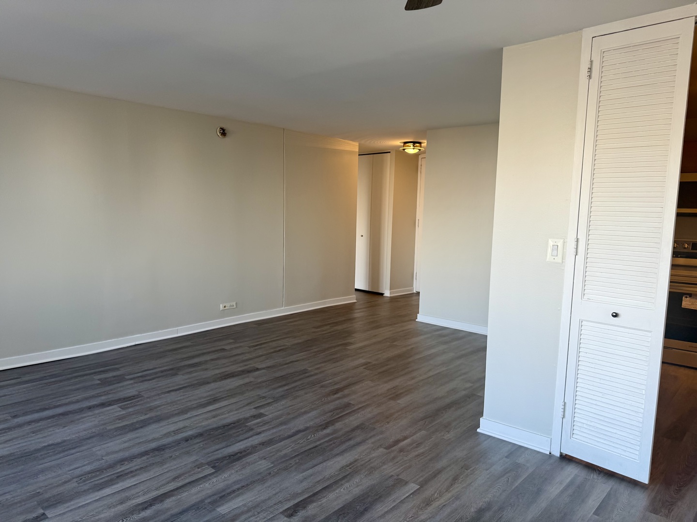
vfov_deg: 56.8
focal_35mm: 24
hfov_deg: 71.6
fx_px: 483
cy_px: 261
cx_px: 348
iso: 64
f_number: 1.78
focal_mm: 6.76
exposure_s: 1/120
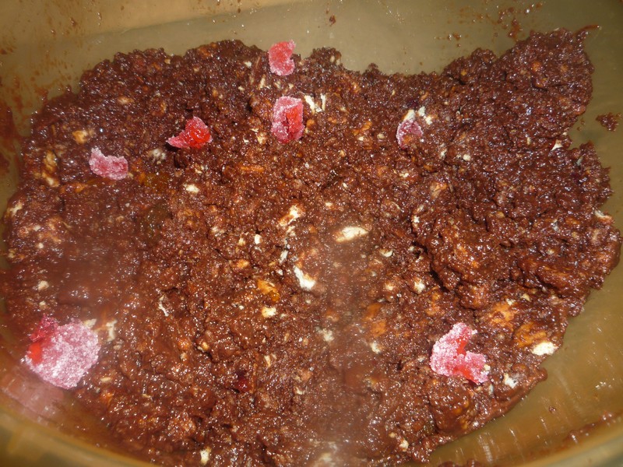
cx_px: 312
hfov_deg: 60.0
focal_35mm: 30
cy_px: 234
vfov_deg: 46.8
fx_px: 540
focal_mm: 5.2
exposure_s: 1/30
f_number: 4
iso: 100
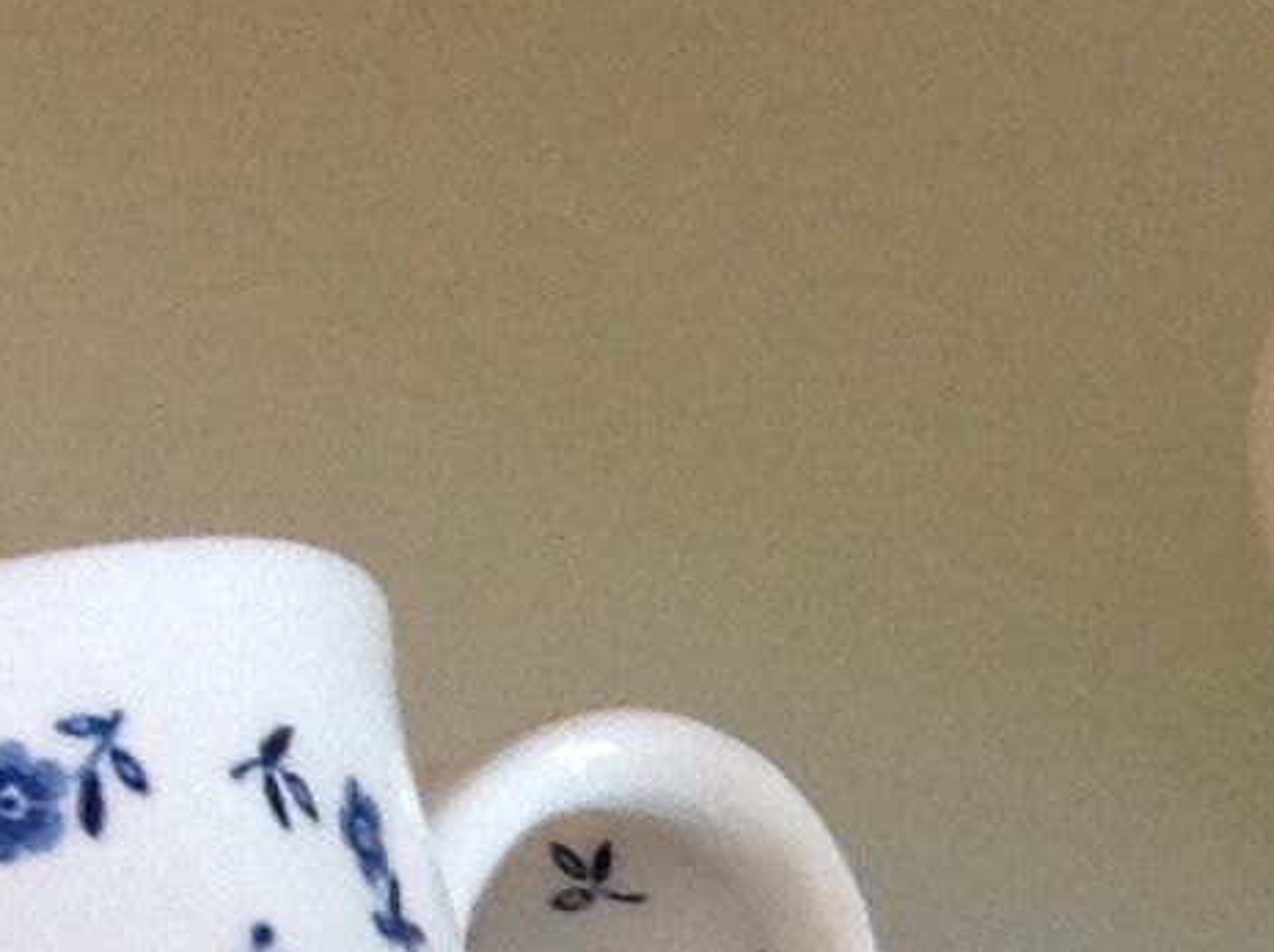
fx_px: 7204
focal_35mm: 196
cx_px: 1929
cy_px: 1307
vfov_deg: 7.5
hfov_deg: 9.8
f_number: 2.4
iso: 160
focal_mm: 4.28
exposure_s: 1/17
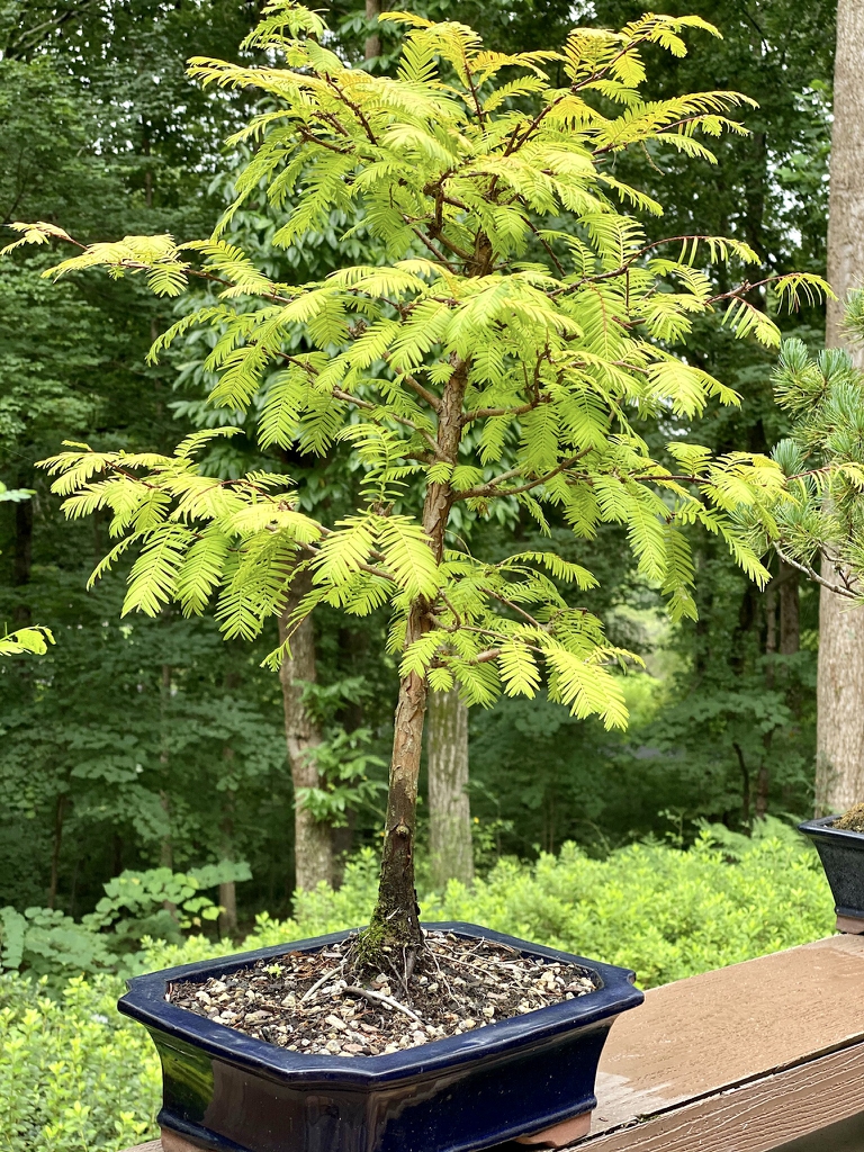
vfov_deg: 36.8
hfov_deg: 28.0
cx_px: 432
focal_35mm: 52
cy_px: 576
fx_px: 1731
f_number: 2
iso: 50
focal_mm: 6
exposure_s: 1/122
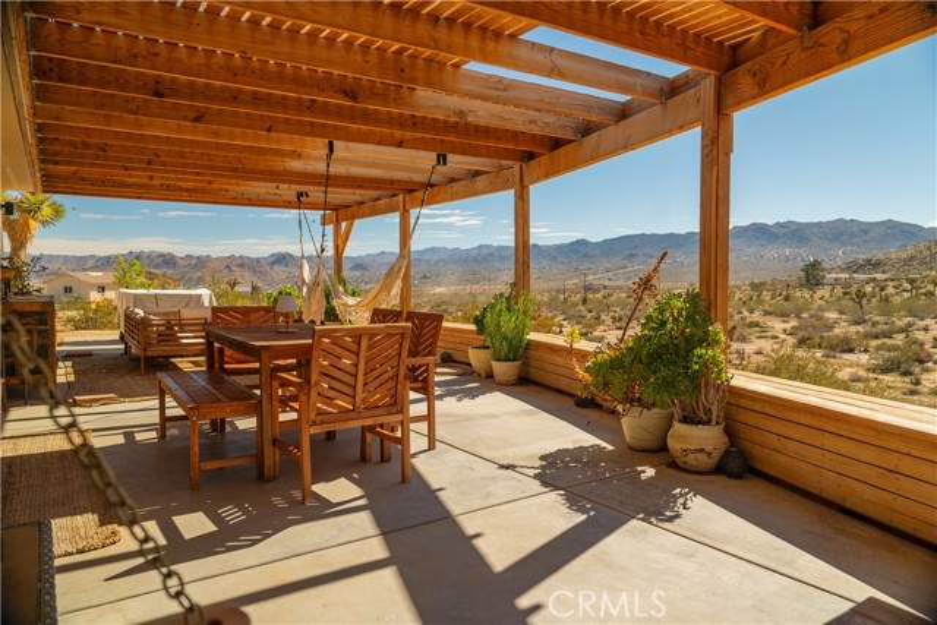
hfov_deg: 73.7
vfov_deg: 53.2
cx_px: 468
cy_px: 312
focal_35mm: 24
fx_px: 625
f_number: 4
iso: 100
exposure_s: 1/1000
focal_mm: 24
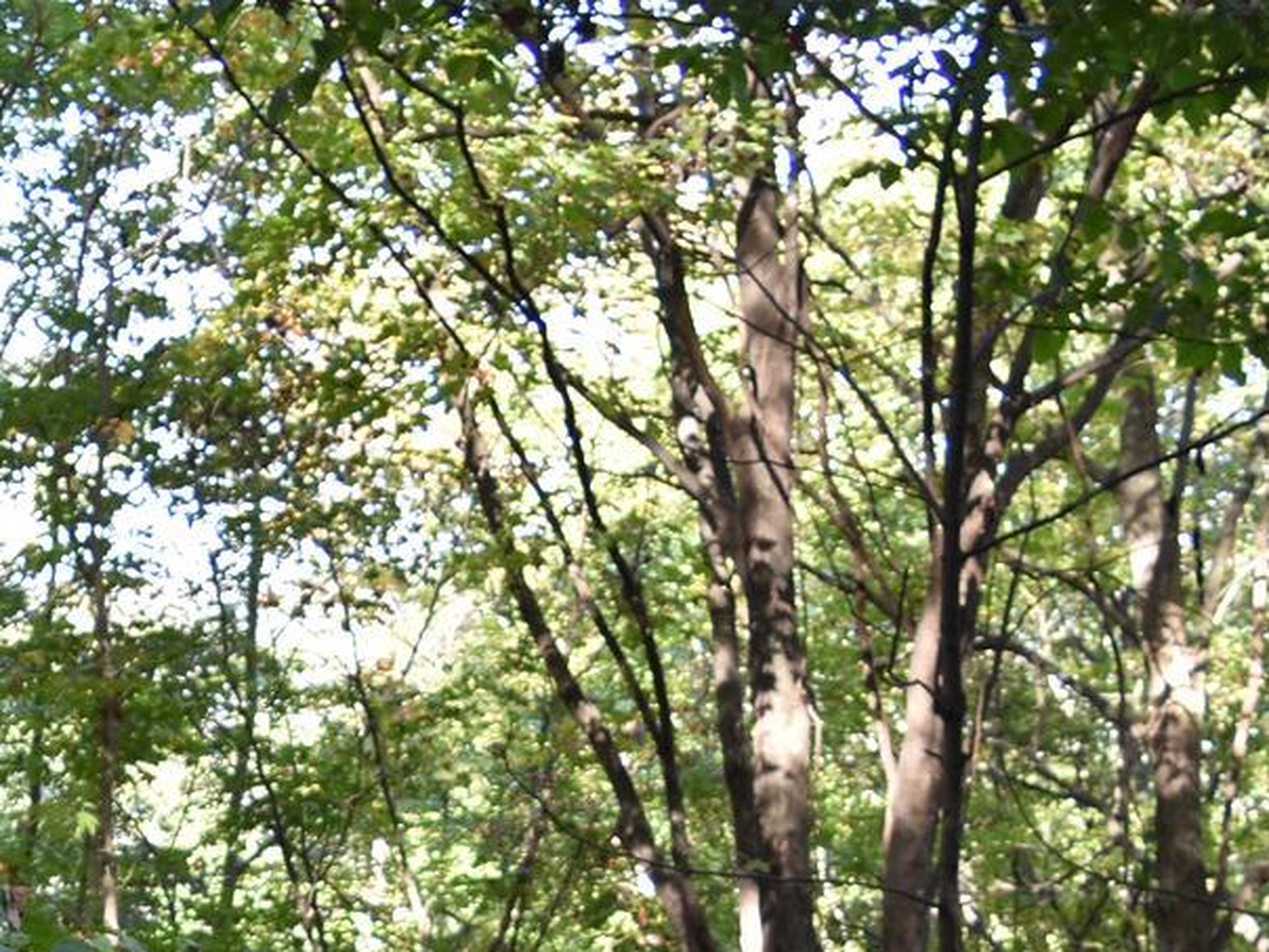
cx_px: -202
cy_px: 1098
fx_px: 3226
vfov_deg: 16.2
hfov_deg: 20.9
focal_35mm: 88
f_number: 3.5
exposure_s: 1/40
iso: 125
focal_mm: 18
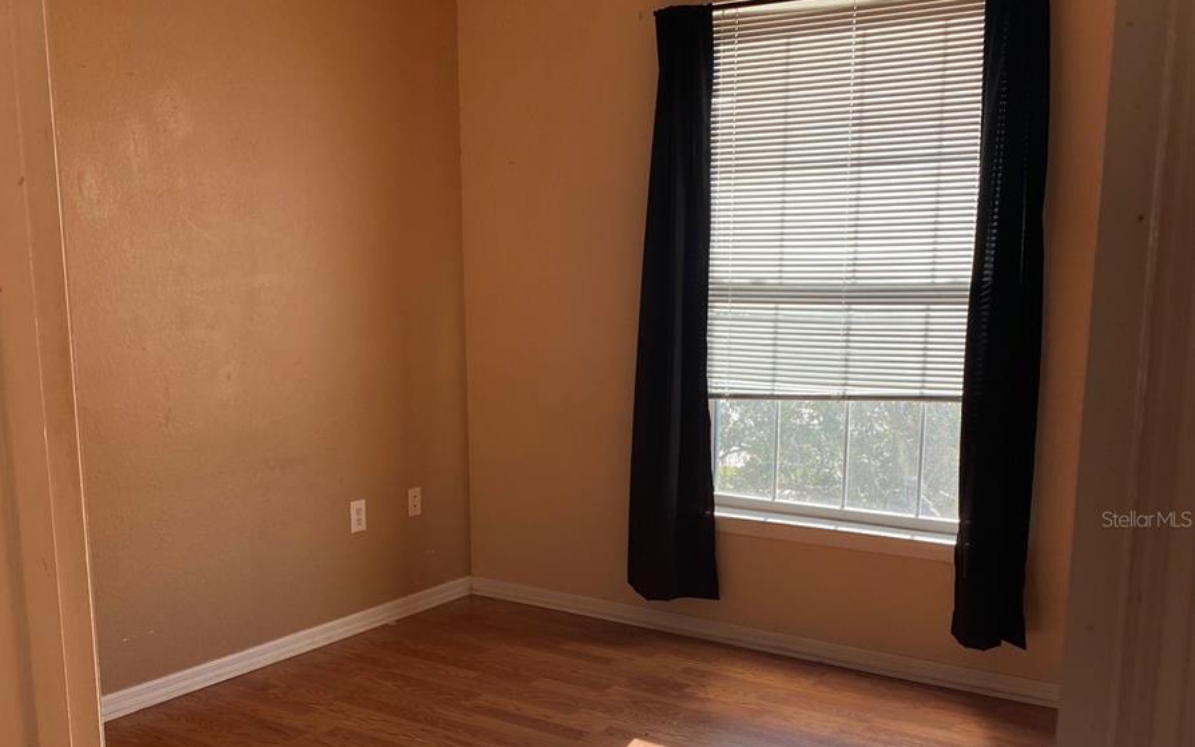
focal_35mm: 37
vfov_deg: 34.0
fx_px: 1205
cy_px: 518
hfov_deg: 52.7
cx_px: 595
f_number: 1.8
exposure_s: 1/193
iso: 32
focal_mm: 4.25
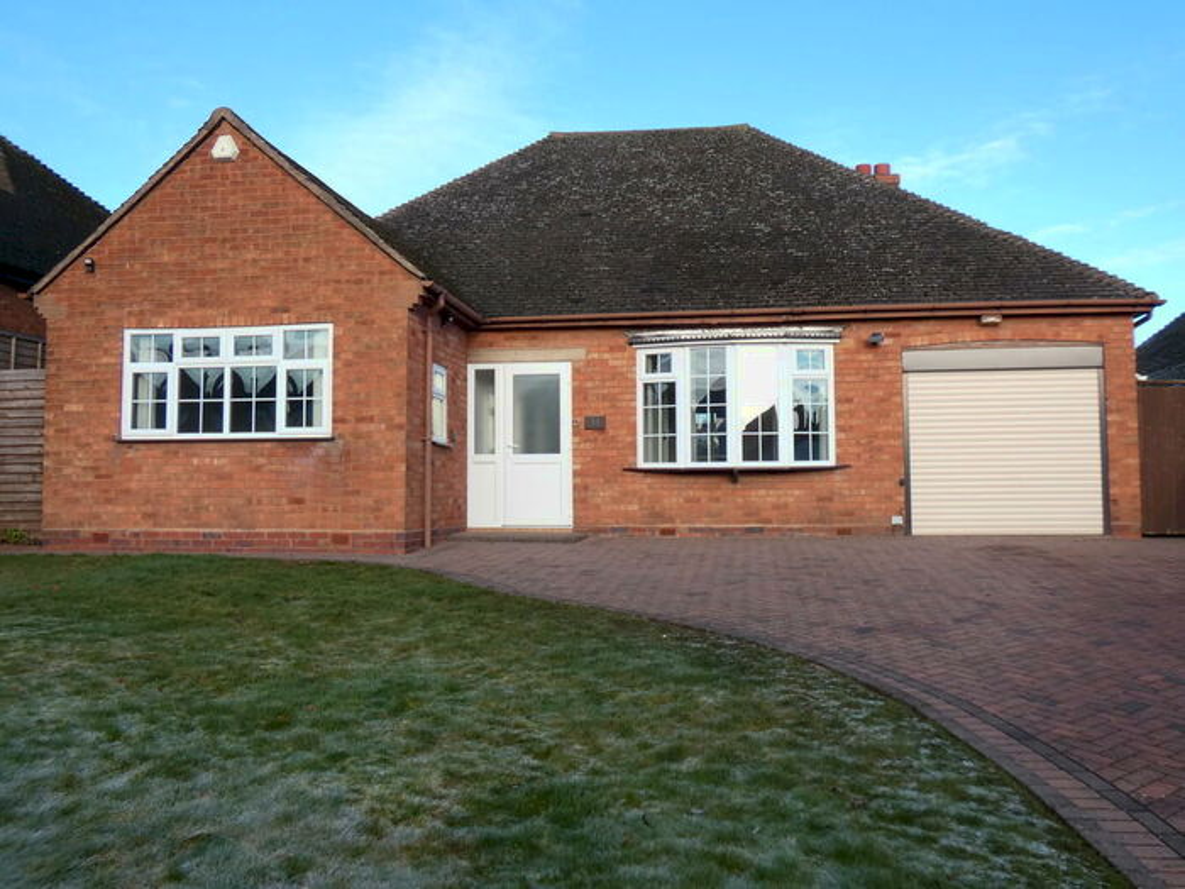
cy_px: 444
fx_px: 1061
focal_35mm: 31
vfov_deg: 45.4
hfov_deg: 58.4
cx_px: 592
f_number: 3.3
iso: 80
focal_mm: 5.5
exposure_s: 1/320
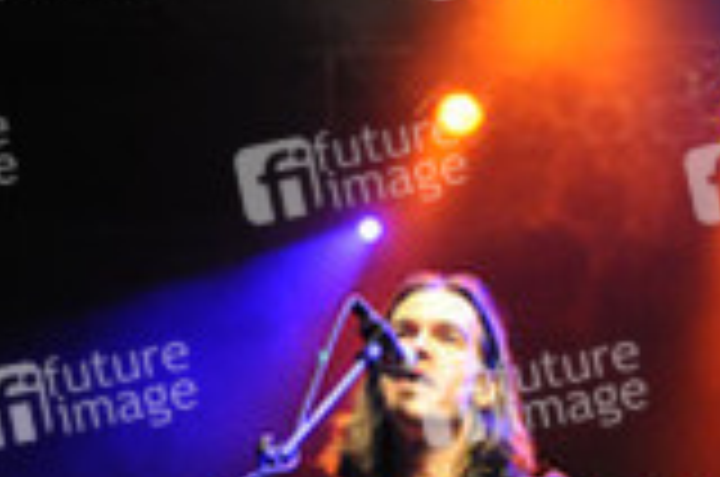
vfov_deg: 17.2
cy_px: 284
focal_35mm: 79
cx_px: 862
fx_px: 1577
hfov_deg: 23.5
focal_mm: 28
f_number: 4
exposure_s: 1/100
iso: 4000
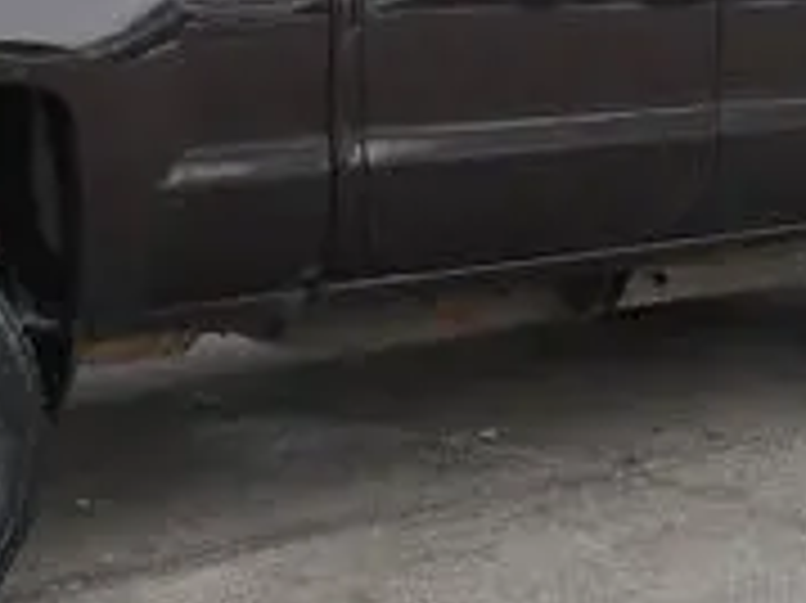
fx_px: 3165
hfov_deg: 14.3
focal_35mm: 136
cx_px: 41
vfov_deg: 10.8
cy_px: -2
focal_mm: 19
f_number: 10
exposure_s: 1/60
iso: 400
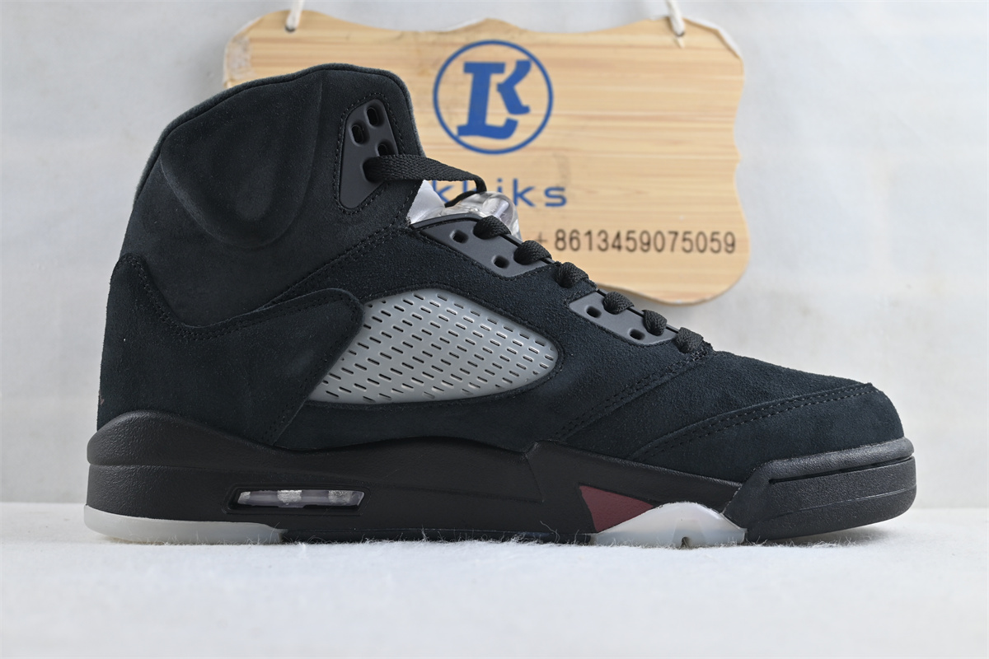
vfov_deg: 32.4
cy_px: 330
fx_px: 1133
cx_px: 494
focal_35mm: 41
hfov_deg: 47.2
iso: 160
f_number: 4.5
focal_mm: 27.5
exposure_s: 1/50
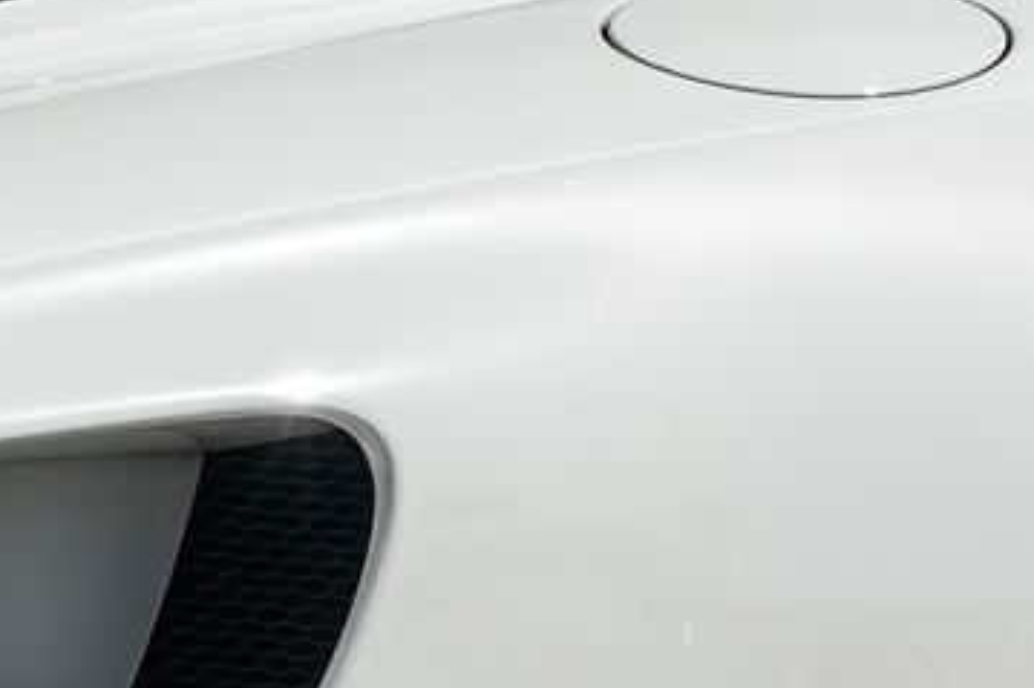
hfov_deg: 4.2
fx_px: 13981
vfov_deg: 2.8
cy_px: 783
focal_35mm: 487
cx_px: 1463
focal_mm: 61
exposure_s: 1/400
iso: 200
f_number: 7.1
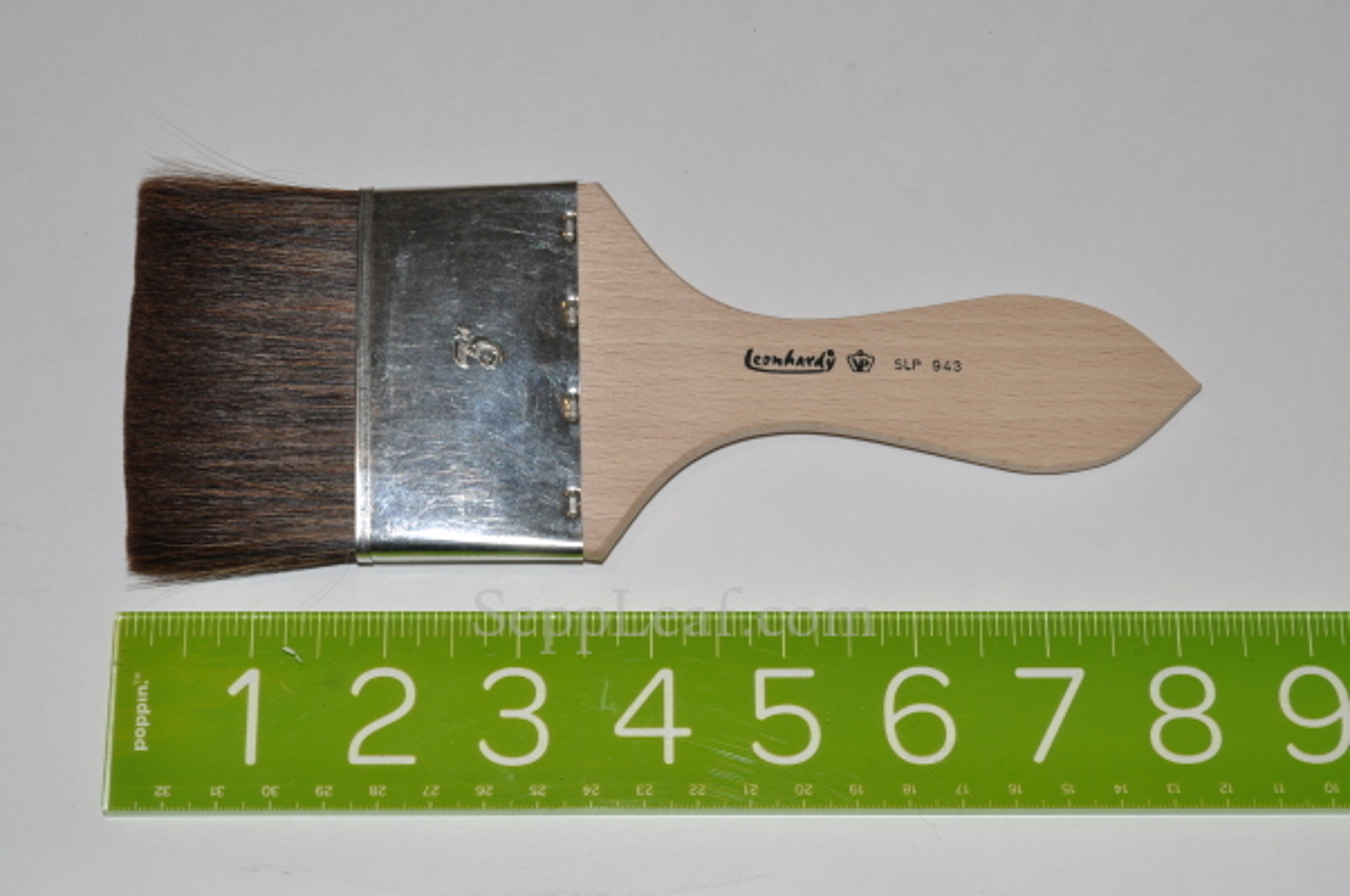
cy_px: 448
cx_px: 675
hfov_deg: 29.3
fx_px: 2585
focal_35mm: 69
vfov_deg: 19.7
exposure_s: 1/125
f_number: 9
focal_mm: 46
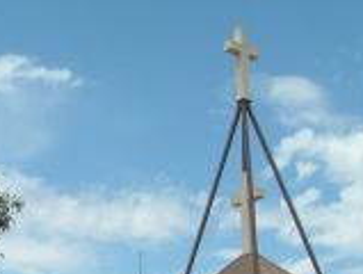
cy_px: 287
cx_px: 73
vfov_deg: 17.7
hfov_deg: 23.6
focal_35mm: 81
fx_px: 854
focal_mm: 21
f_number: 11
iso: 800
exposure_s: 1/500
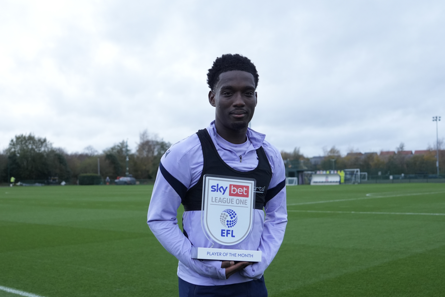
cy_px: 148
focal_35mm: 36
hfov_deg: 53.1
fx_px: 445
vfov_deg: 36.9
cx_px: 222
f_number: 2.8
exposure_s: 1/500
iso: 1000
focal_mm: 24
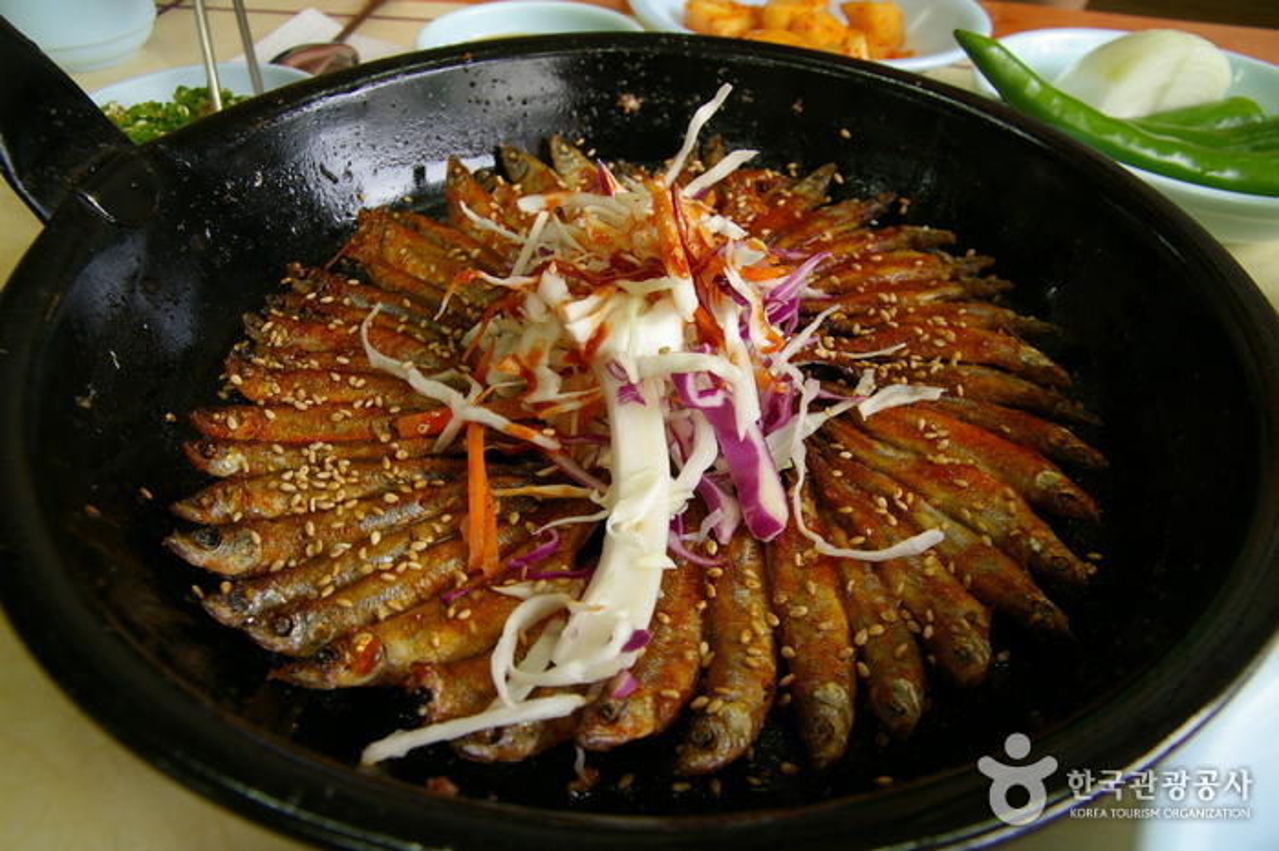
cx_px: 640
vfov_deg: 50.3
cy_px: 426
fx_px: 905
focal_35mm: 26
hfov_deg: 70.5
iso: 200
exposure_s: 1/20
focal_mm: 17
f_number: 8
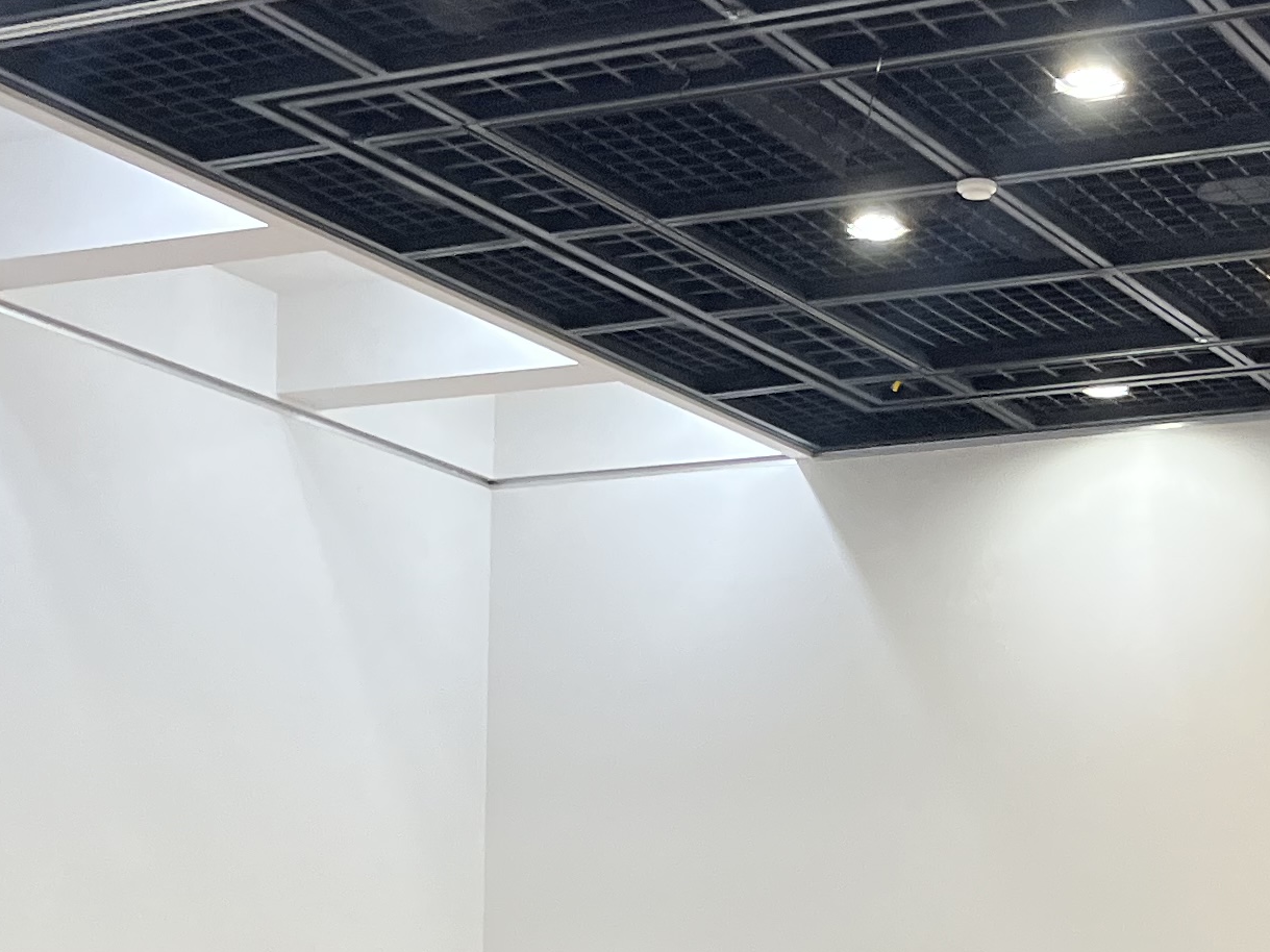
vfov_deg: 16.5
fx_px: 3155
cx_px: 739
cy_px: 1139
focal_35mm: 86
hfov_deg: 22.7
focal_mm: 5.1
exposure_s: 1/120
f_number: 1.6
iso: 100
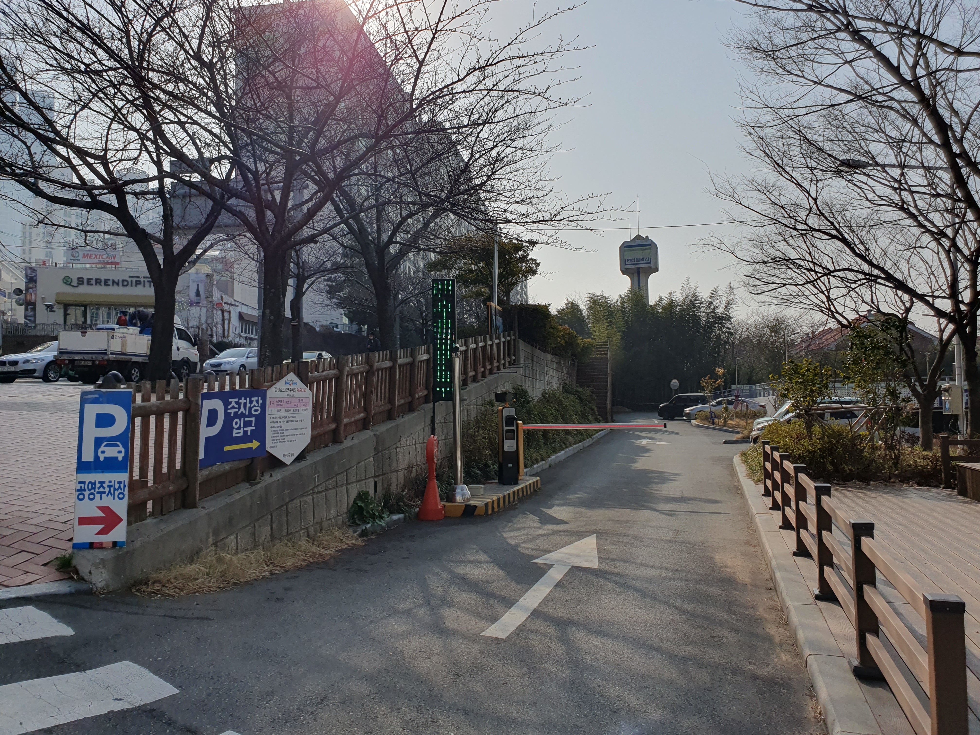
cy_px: 368
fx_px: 736
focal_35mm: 26
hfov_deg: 67.3
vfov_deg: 53.1
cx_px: 490
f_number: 2.4
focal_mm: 4.32
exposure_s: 1/3552
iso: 50
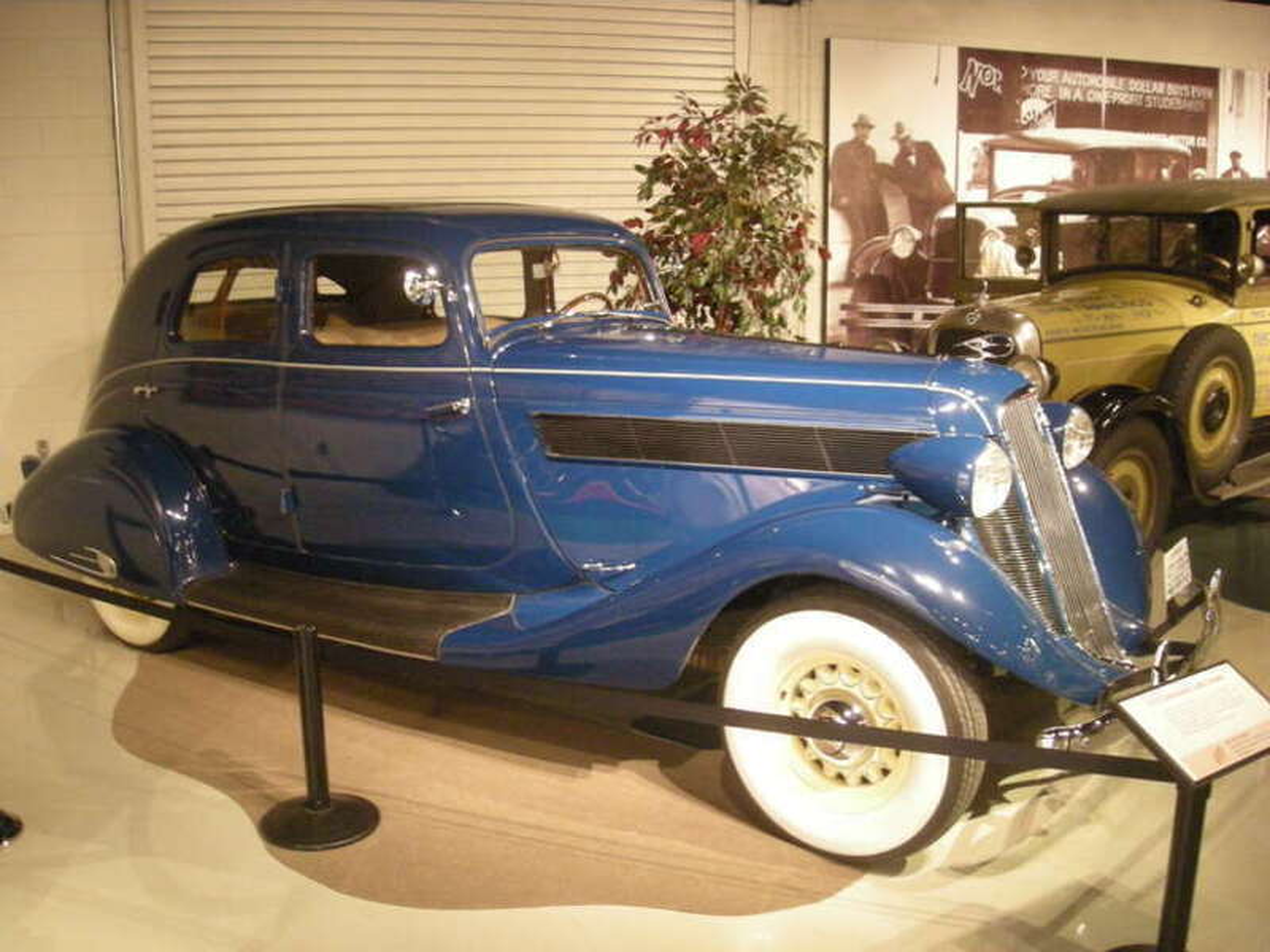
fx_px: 1284
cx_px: 635
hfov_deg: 52.6
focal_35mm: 35
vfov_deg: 40.7
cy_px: 476
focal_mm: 5.7
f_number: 2.8
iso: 488
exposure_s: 1/8
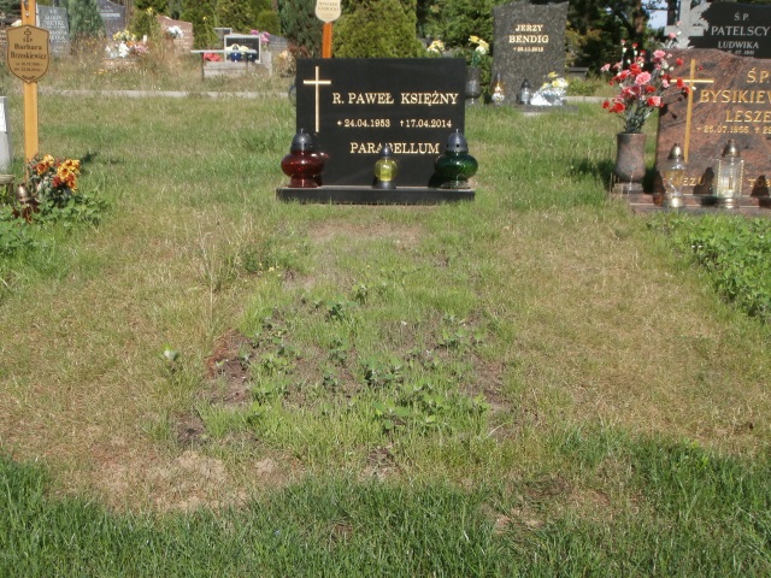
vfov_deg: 37.7
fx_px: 846
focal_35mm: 38
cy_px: 289
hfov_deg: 49.0
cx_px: 386
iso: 100
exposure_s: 1/640
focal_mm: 6.67
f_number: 3.9
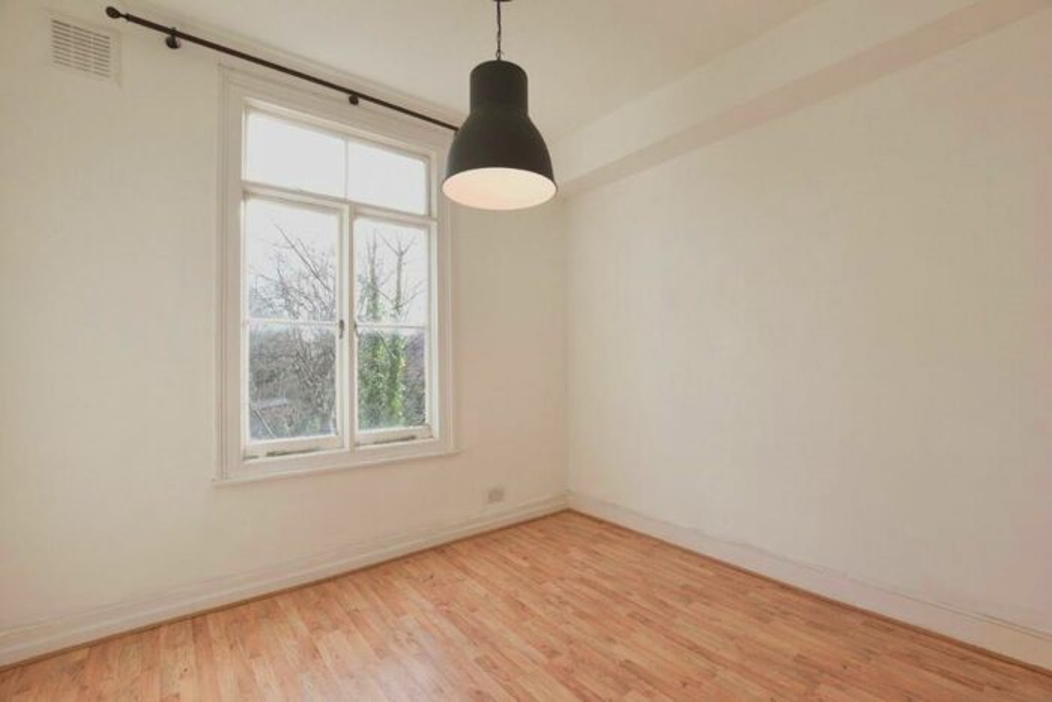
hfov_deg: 100.4
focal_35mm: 15
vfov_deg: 77.4
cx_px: 526
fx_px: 438
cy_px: 351
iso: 320
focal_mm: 10
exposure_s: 1/250
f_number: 5.6
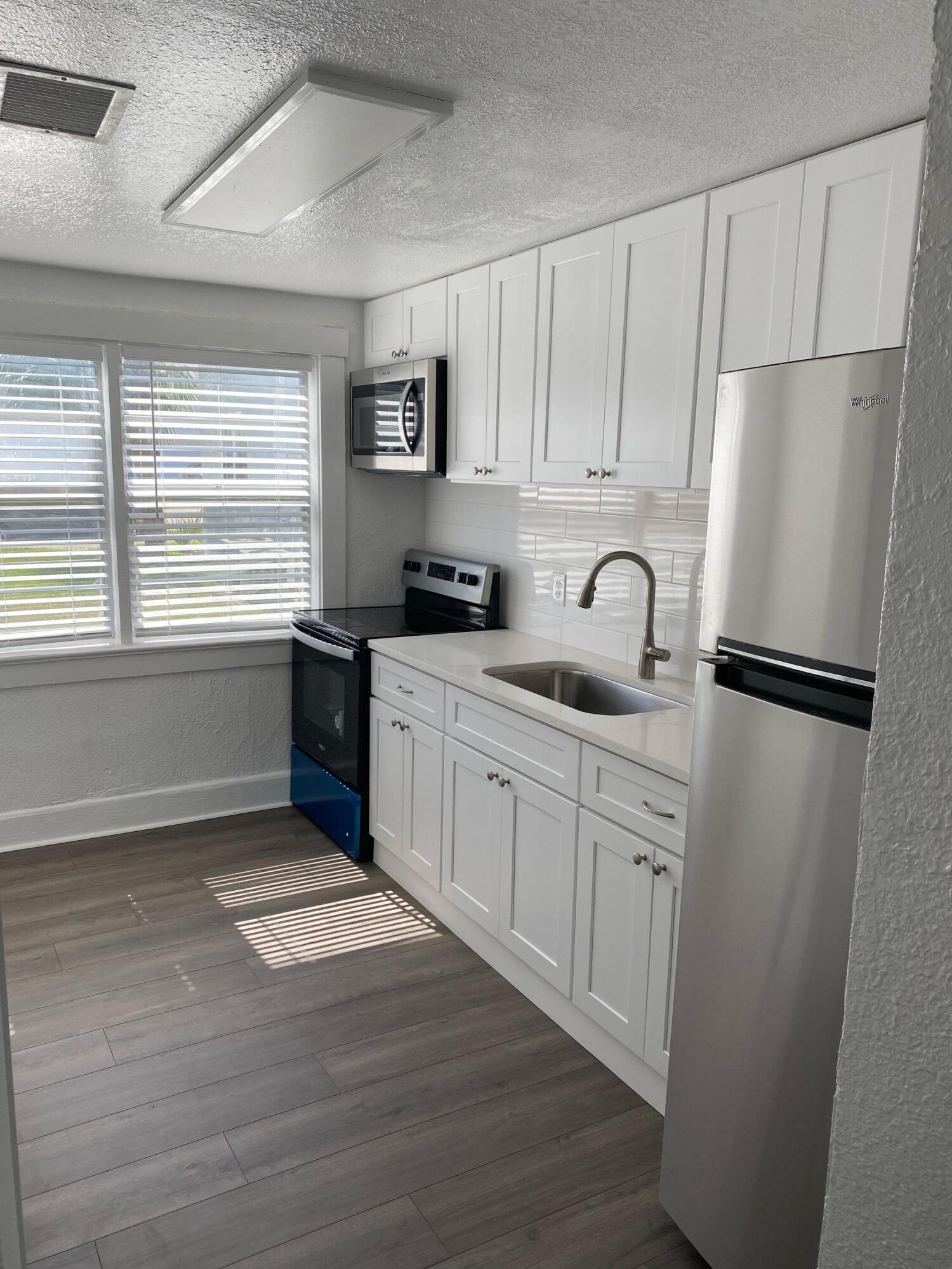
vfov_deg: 67.3
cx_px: 476
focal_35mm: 26
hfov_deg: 53.1
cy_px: 634
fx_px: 953
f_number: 1.8
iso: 32
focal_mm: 4.25
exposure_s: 1/568
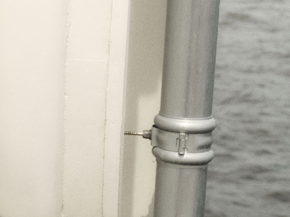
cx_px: -105
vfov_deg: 12.1
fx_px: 1022
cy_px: 76
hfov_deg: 15.3
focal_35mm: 122
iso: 400
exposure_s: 1/1600
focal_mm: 41.1
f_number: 6.4
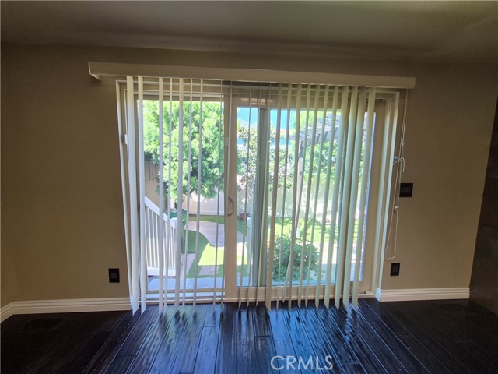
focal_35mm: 13
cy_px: 187
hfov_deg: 106.2
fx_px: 187
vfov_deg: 89.9
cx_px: 249
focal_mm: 1.74
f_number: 2.2
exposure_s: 1/60
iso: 64
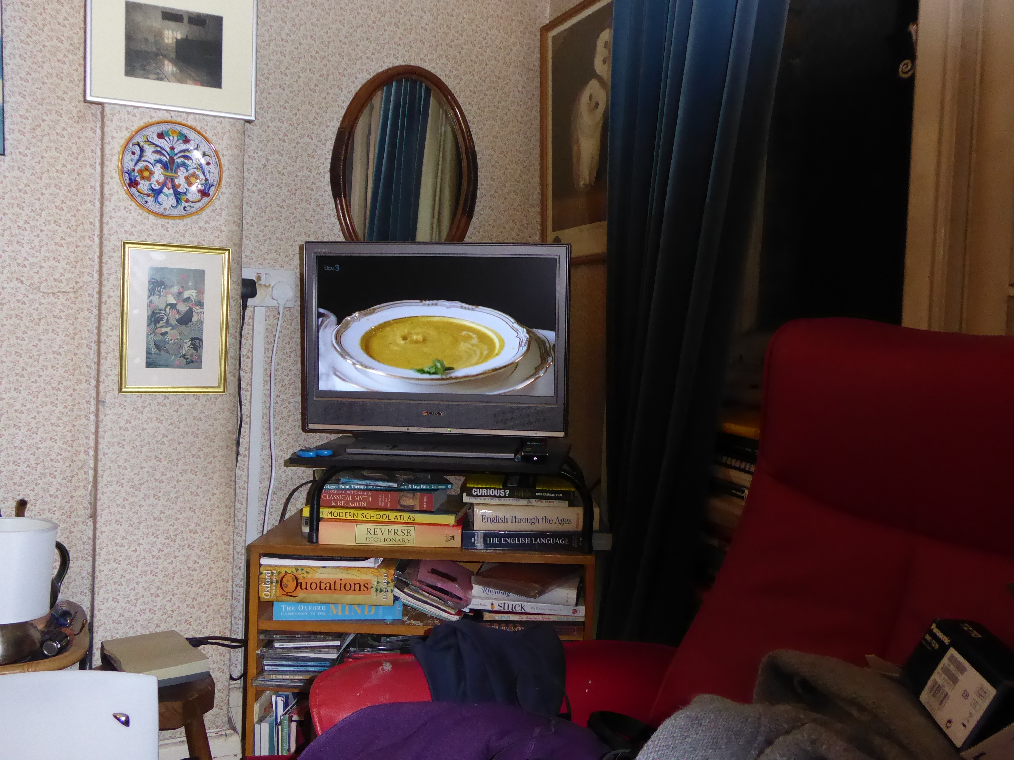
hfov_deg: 56.8
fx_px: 937
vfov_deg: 44.2
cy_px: 380
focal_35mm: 32
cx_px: 507
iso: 800
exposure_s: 1/60
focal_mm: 5.4
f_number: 3.5
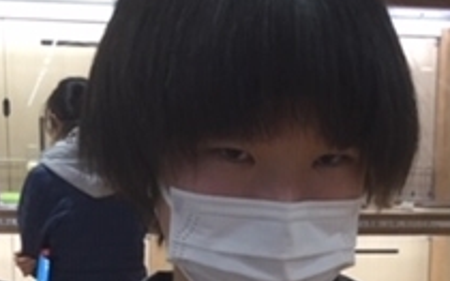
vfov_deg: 13.2
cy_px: 408
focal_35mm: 94
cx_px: 294
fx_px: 1152
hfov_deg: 22.0
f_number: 2.4
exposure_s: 1/30
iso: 50
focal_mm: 3.3
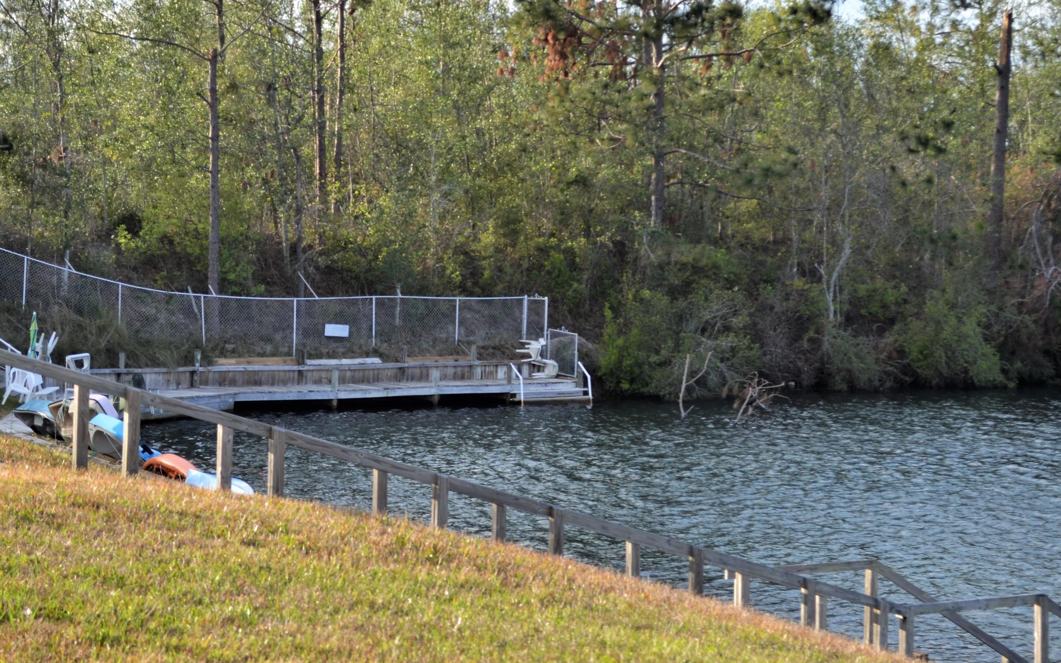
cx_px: 511
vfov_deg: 15.5
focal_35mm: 84
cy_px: 281
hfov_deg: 24.6
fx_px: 2429
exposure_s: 1/125
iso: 100
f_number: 5.3
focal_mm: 40
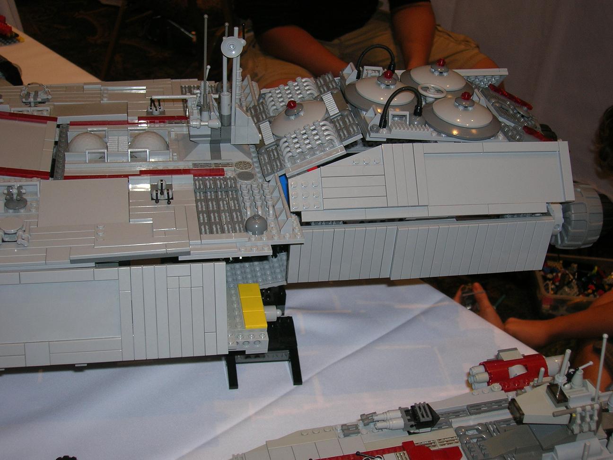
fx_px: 815
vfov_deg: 31.5
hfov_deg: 41.2
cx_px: 306
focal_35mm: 46
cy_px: 230
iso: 50
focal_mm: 7.7
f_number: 3.2
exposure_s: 1/60.1
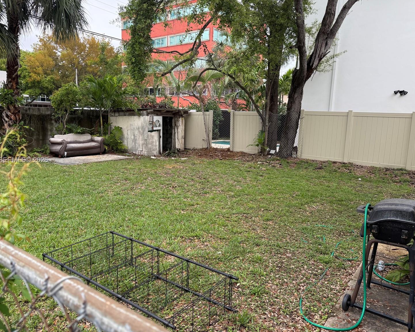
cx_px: 189
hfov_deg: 65.9
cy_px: 160
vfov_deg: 54.9
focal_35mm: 26
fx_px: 319
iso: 100
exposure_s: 1/878
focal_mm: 6.76
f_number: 1.78
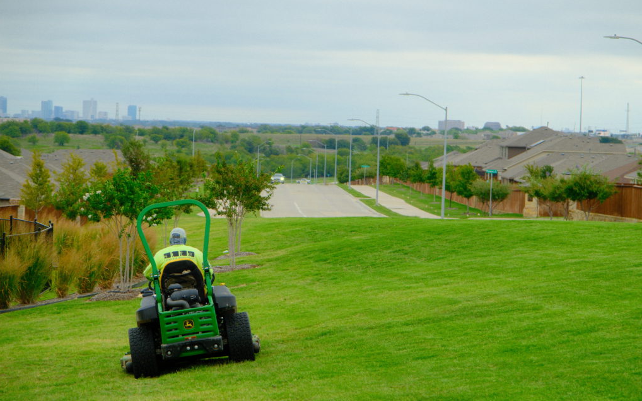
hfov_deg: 17.0
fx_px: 2152
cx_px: 322
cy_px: 214
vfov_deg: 10.6
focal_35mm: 123
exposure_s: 1/950
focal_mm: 80
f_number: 4.5
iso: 800
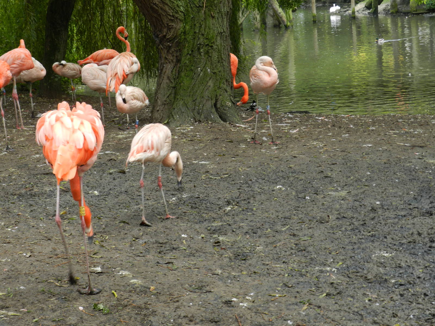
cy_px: 163
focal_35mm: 76
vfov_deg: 19.4
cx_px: 218
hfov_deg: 25.7
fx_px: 955
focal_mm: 13.5
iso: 160
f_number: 4.8
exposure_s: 1/50
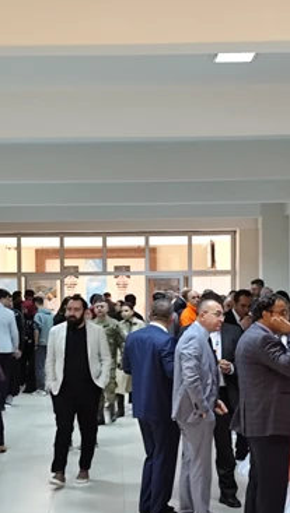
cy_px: 327
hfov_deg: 15.1
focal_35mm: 80
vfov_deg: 26.4
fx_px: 1091
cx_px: 118
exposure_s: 1/25
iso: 800
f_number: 1.65
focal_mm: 6.14
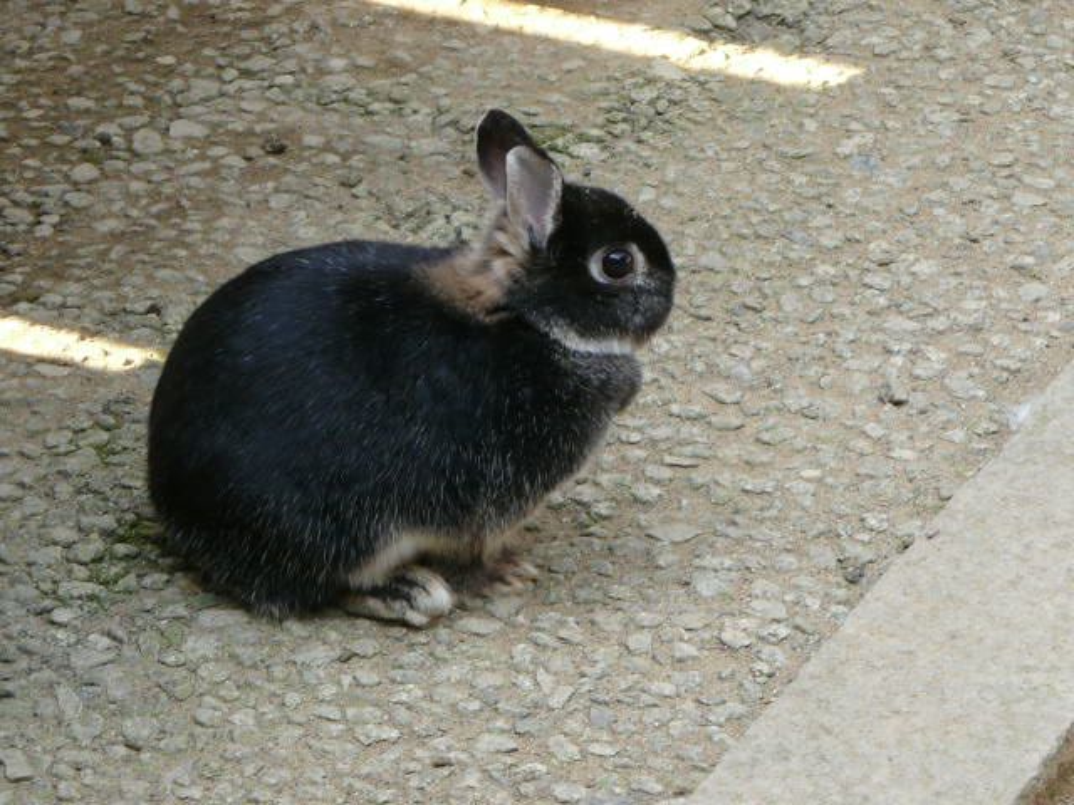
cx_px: 537
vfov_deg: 8.2
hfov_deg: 10.9
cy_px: 402
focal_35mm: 182
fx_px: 5647
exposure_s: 1/60
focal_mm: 18.8
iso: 100
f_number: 3.6
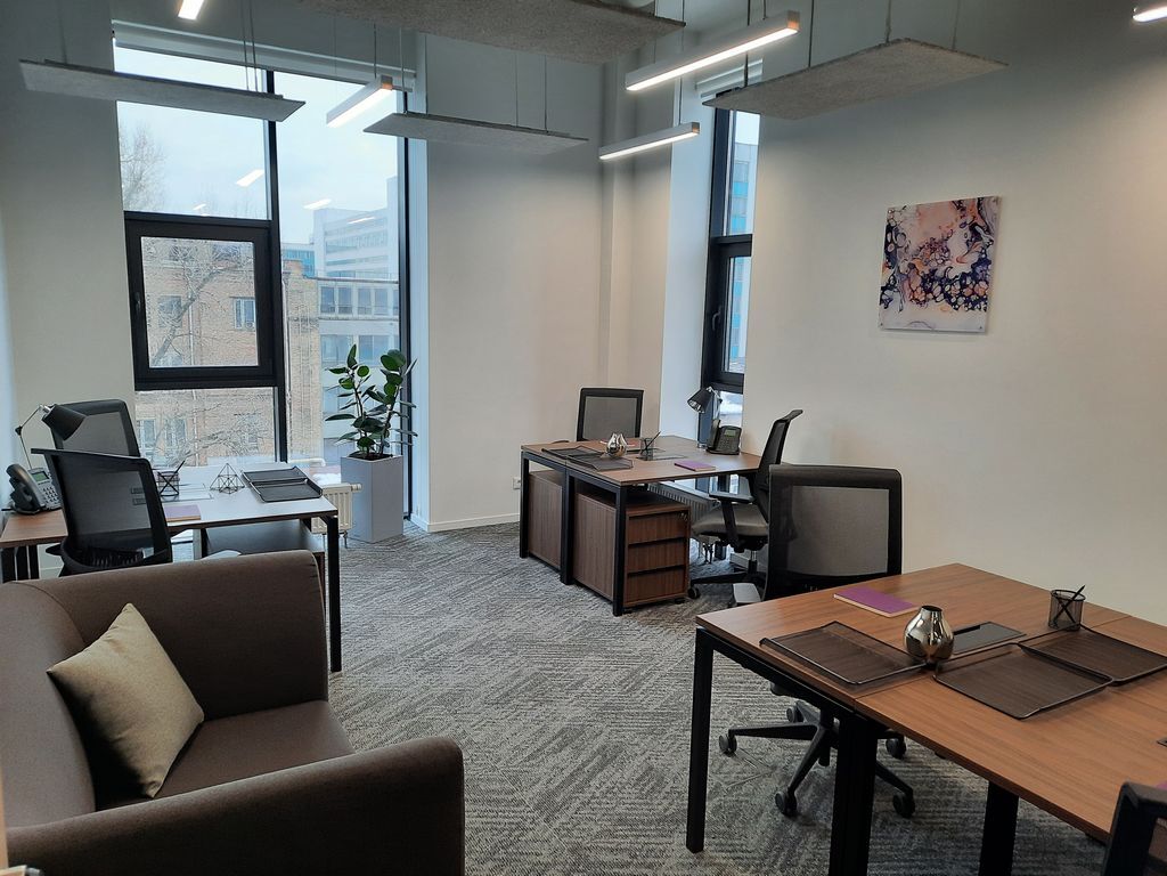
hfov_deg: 69.4
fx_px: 843
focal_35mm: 25
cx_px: 584
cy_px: 438
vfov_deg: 54.9
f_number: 2
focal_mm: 4.6
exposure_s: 1/50
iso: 50
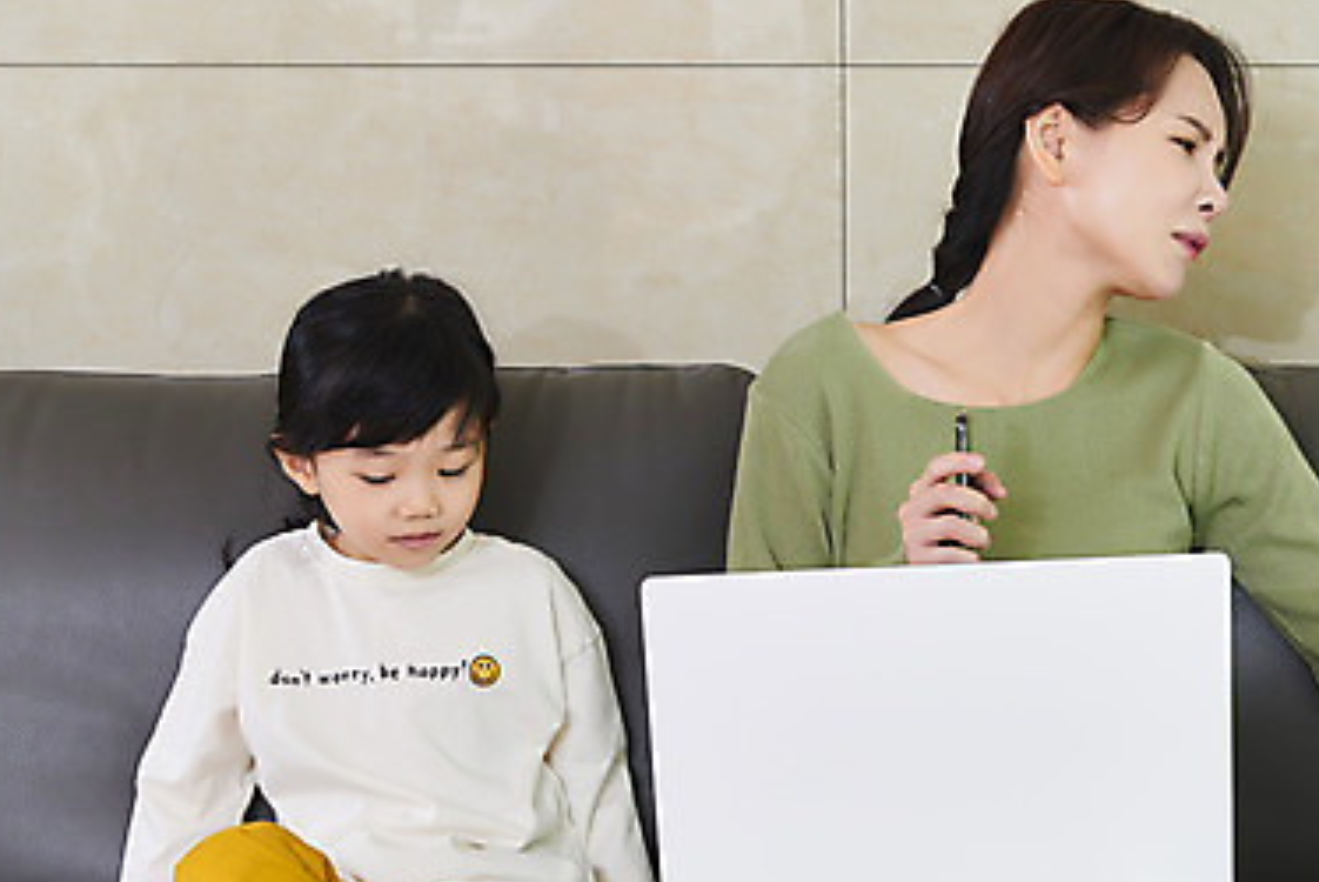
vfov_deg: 14.3
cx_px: 1007
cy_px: 469
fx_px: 3520
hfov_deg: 21.0
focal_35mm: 96
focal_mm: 60
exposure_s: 1/100
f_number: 6.3
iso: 320
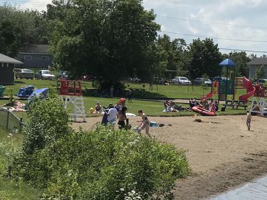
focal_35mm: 119
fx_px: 919
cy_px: 97
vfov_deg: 12.5
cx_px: 251
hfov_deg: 16.3
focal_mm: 6.6
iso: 20
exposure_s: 1/1623
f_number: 2.8
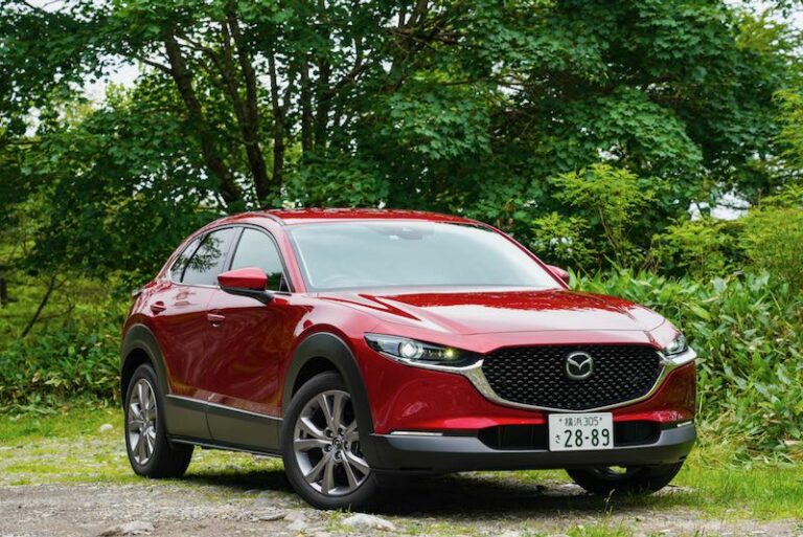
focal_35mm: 105
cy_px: 268
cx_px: 402
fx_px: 2343
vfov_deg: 13.1
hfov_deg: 19.4
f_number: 7.1
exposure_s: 1/125
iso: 125
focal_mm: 105
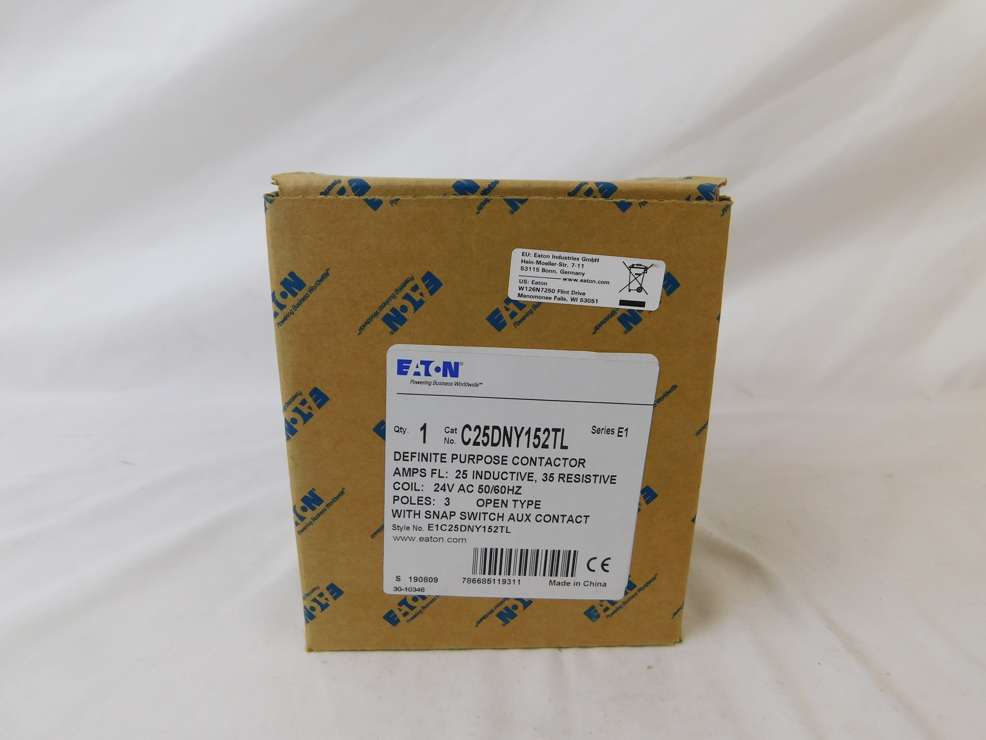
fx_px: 655
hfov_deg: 73.9
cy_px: 370
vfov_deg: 58.9
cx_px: 493
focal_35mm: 23
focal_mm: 4
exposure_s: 1/60
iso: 125
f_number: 3
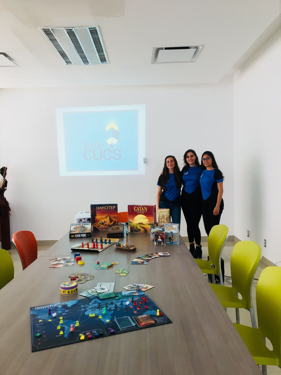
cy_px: 188
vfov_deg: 61.7
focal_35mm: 29
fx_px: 314
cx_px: 140
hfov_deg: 48.2
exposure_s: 1/40
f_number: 2.2
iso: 32
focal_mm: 4.15
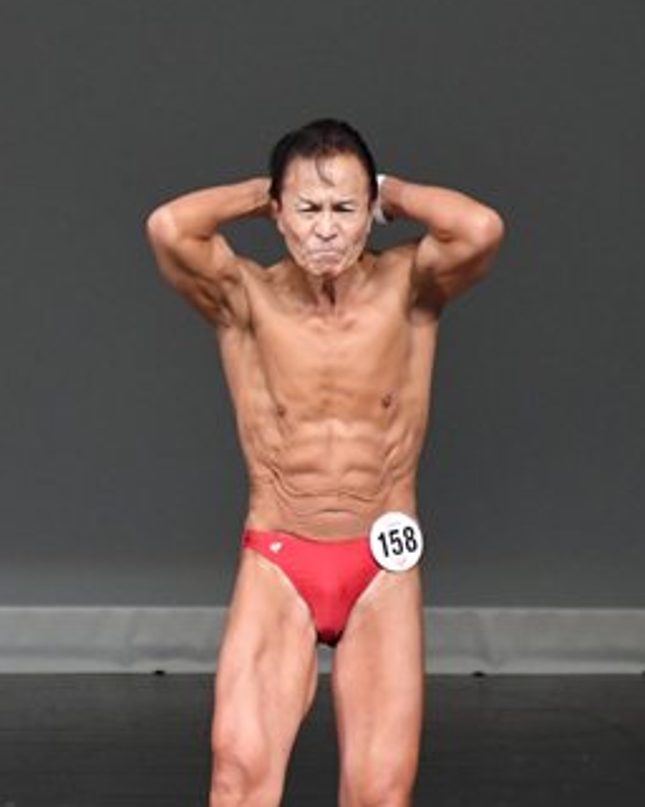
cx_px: -178
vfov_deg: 2.7
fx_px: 17061
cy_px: 595
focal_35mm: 715
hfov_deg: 2.2
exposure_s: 1/400
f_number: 5.6
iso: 4000
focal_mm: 210
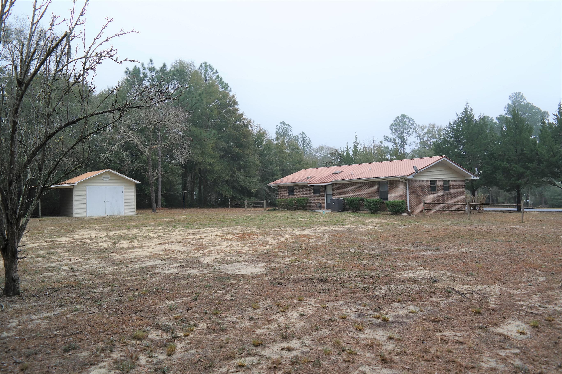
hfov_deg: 67.4
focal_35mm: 27
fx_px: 421
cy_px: 187
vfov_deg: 47.9
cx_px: 281
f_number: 5.6
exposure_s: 1/200
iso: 200
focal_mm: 18
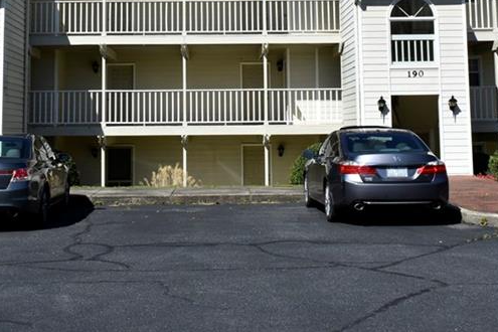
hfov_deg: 32.3
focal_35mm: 62
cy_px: 25
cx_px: 204
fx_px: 858
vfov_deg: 21.4
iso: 400
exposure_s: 1/500
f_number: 11
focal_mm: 20
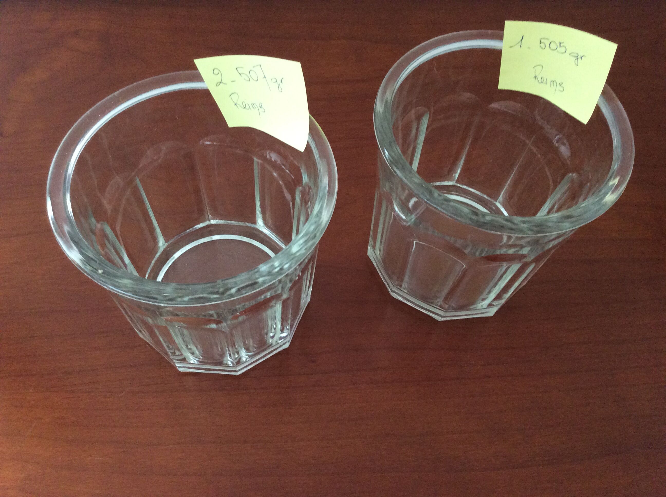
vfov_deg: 44.1
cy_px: 248
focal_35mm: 32
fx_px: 615
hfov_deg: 56.9
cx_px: 333
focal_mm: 3.3
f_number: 2.4
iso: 200
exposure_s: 1/25
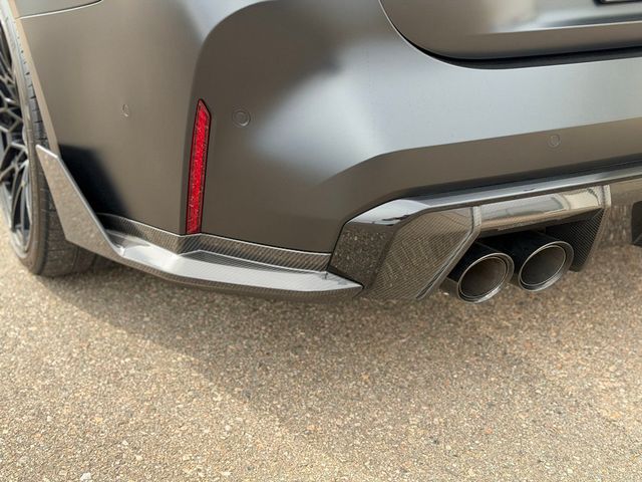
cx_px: 321
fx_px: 890
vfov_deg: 30.3
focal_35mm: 48
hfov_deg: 39.7
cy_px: 241
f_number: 1.78
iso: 100
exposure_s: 1/549
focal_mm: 6.76
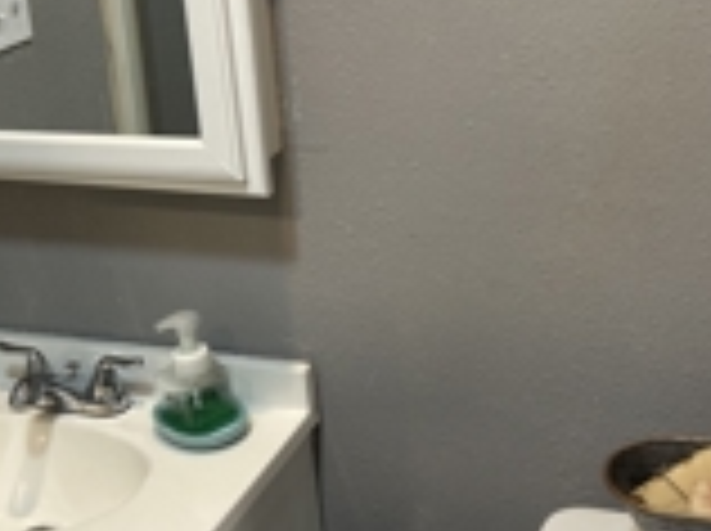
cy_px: 225
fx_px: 1354
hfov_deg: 29.3
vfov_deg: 22.2
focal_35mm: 66
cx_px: 266
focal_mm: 5.7
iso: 125
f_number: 1.5
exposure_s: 1/60
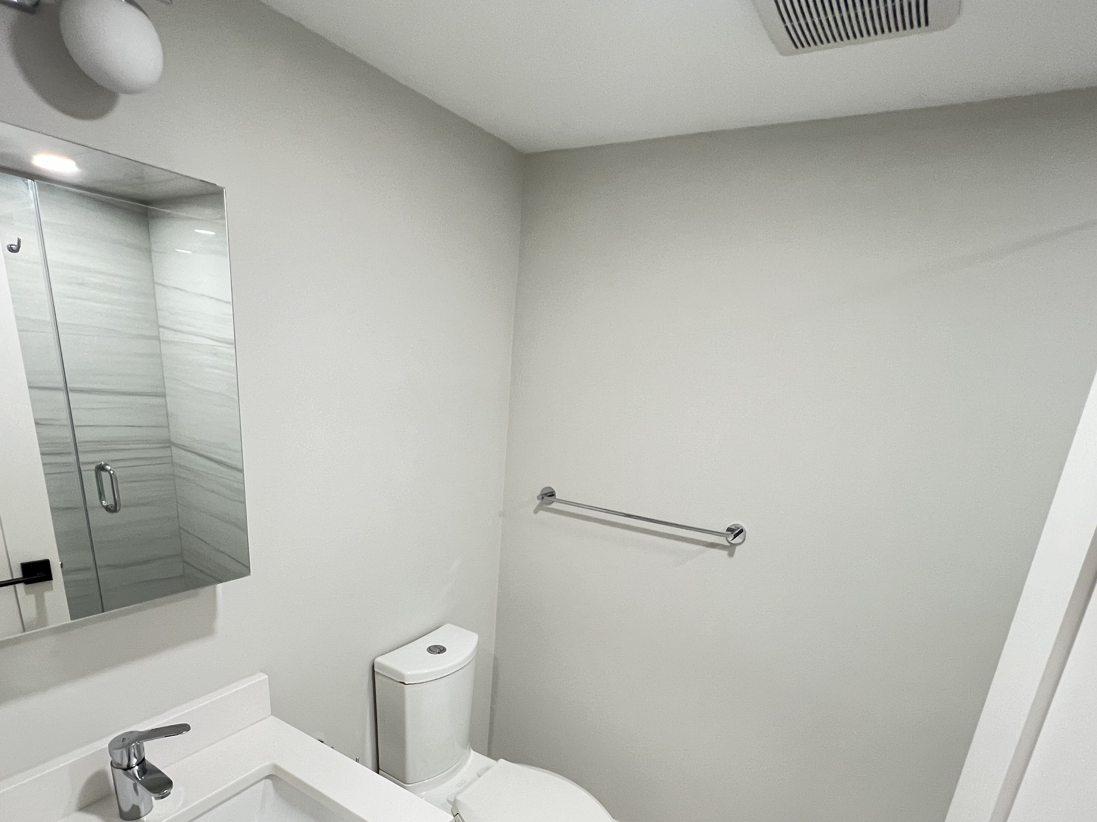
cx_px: 539
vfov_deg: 69.2
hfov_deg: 87.7
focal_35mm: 18
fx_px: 570
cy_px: 559
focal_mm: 1.57
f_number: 1.8
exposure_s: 1/60
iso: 320
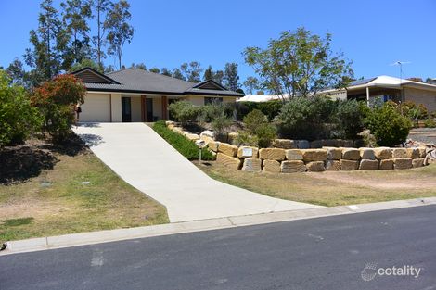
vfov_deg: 47.9
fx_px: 327
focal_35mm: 27
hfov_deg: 67.4
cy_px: 145
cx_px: 218
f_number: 5
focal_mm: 10
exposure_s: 1/1250
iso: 160
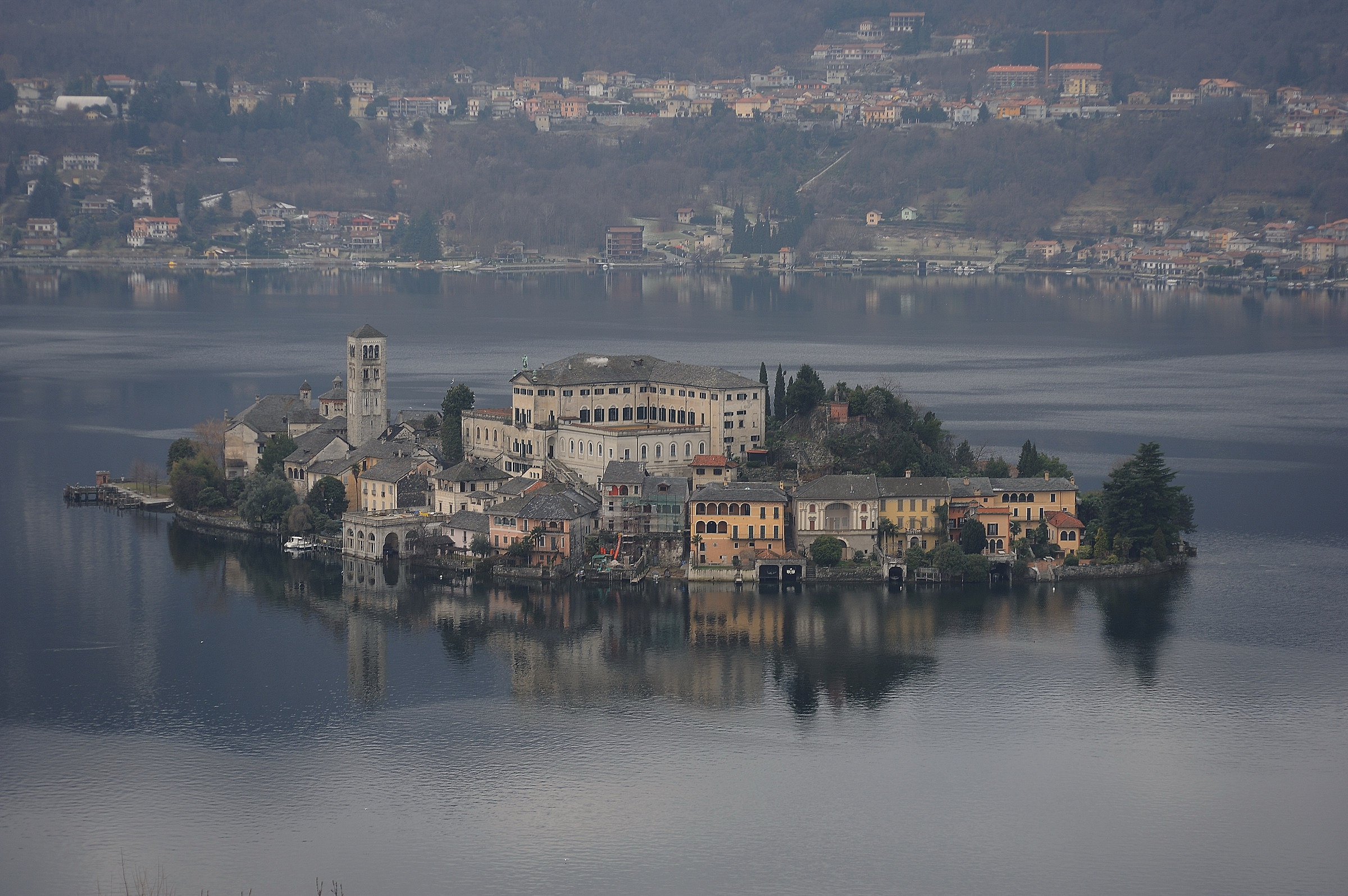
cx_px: 674
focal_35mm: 98
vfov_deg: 13.9
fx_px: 3666
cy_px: 448
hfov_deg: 20.8
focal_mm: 98
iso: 200
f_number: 5.6
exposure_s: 1/100
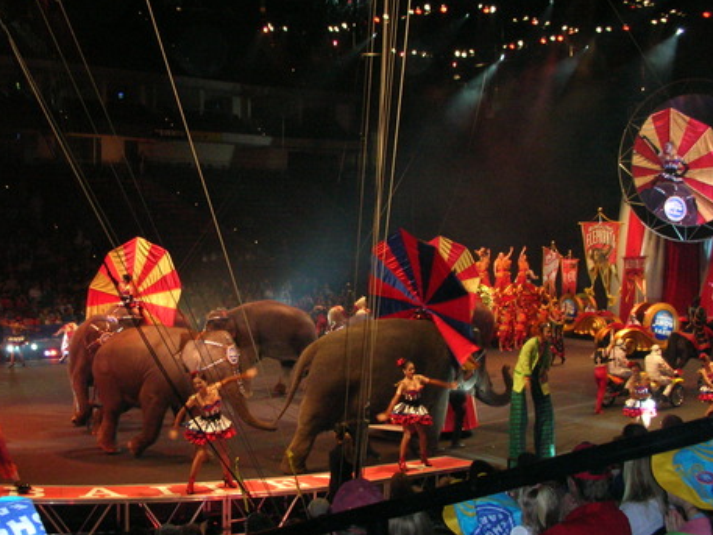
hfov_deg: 38.5
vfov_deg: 29.7
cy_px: 295
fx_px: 1010
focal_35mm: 49
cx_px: 245
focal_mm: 5.8
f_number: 3
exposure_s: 1/60.1
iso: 200
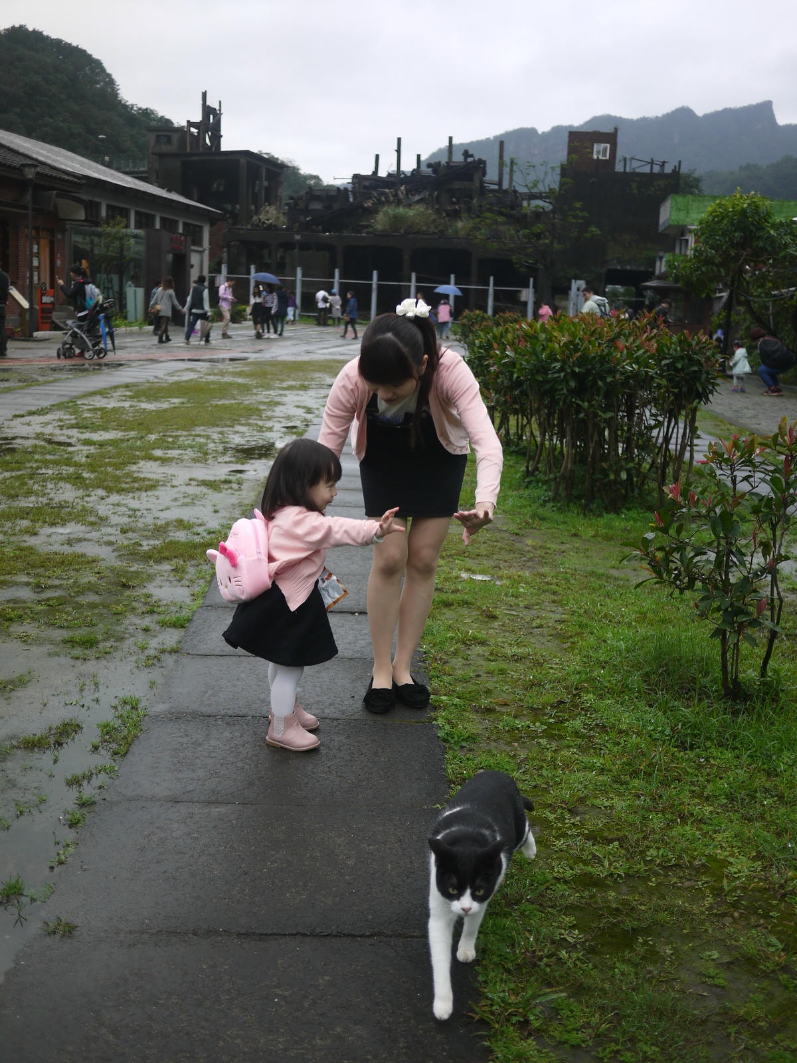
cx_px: 398
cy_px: 532
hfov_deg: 36.0
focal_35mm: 40
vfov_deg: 46.8
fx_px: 1228
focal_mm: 20
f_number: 1.7
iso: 160
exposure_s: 1/250
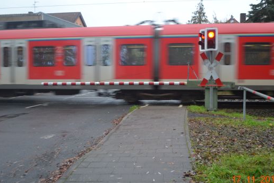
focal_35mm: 42
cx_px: 150
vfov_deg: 31.9
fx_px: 320
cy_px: 89
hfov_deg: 46.3
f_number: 4
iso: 400
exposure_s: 1/60
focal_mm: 24
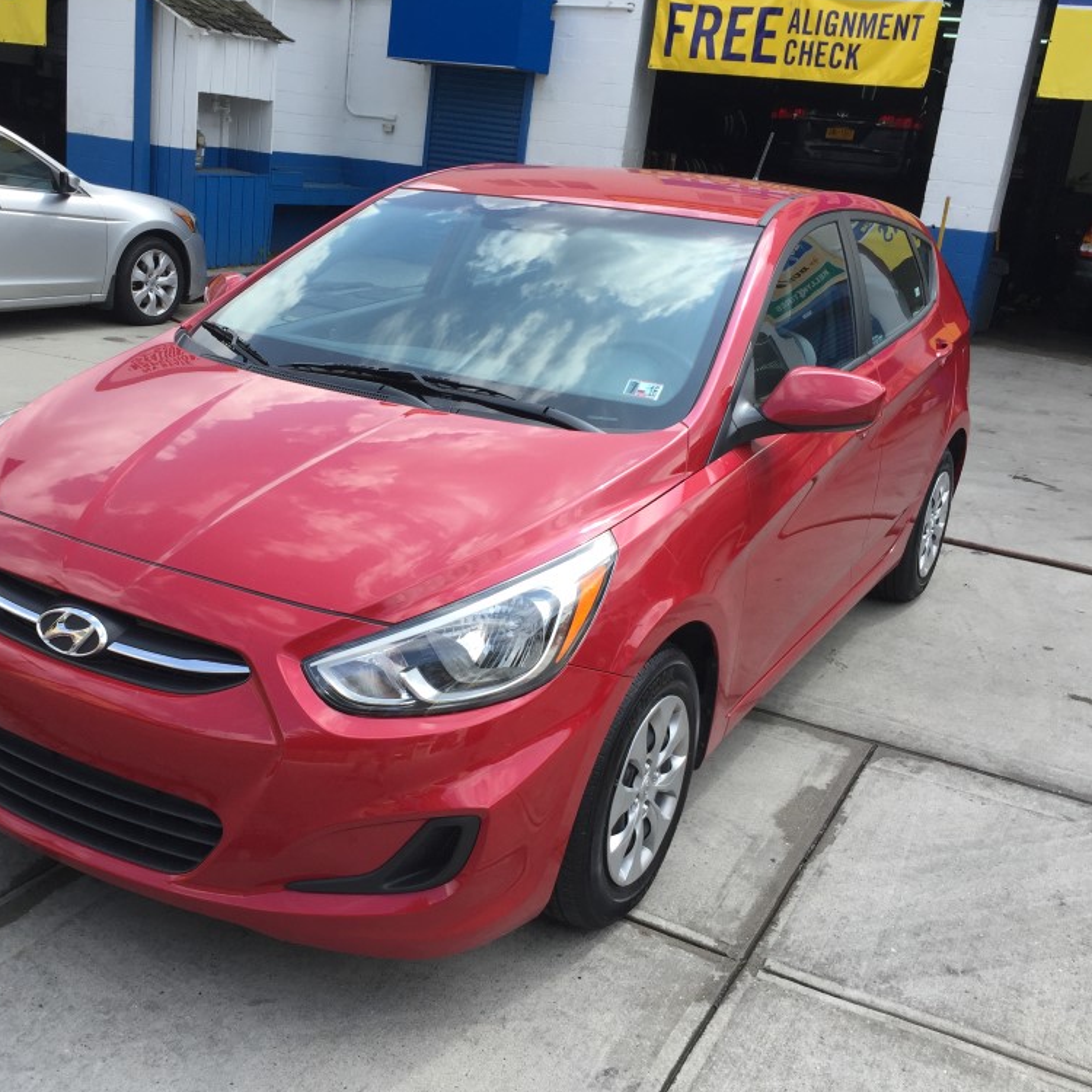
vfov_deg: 47.2
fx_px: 1249
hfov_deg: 47.0
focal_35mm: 35
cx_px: 453
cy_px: 543
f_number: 2.2
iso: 32
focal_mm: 4.15
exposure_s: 1/860
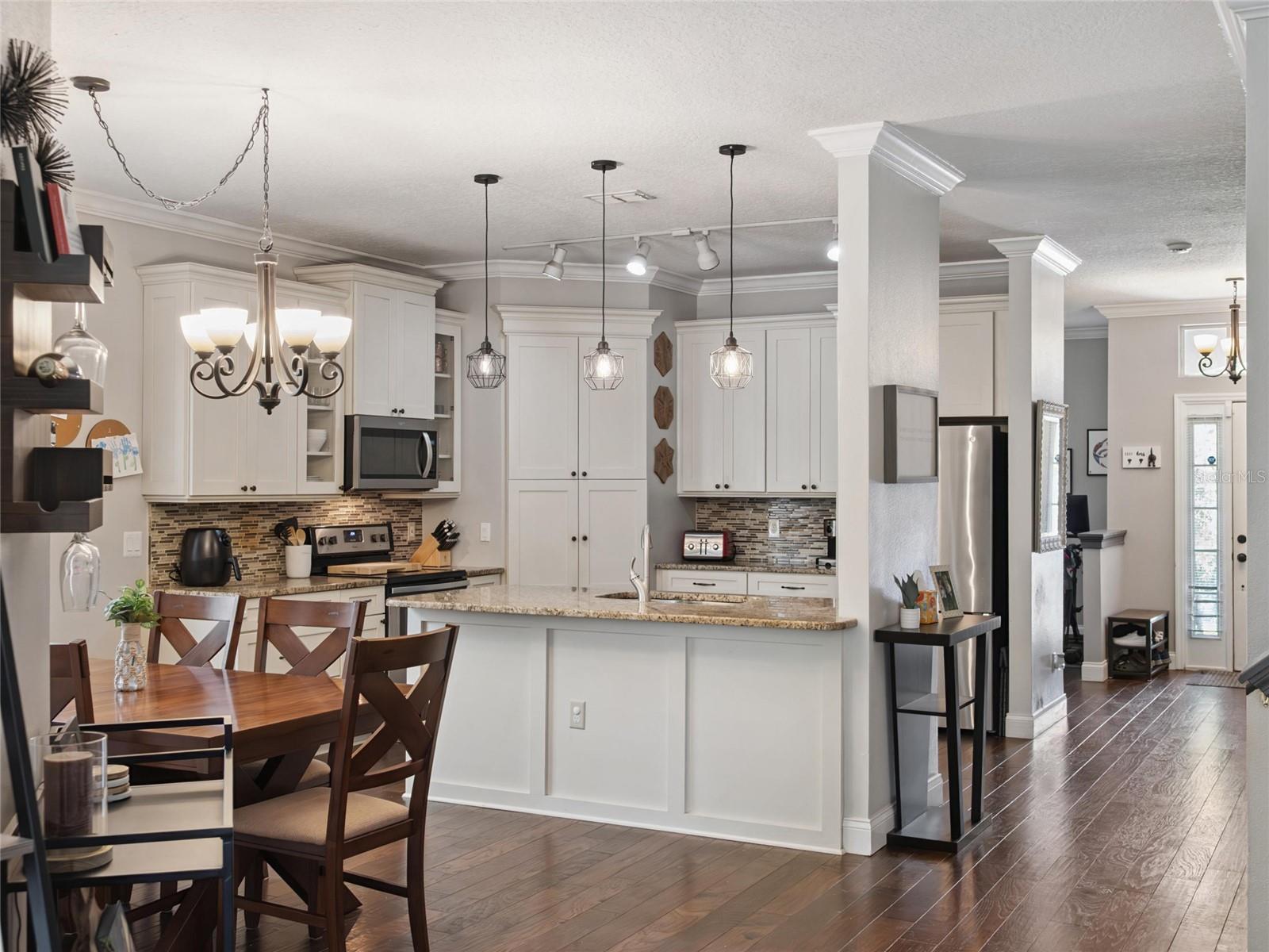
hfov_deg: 51.4
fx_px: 1320
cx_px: 634
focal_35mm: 36
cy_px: 476
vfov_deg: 39.7
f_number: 4.5
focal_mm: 18
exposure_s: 1/60
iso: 1600
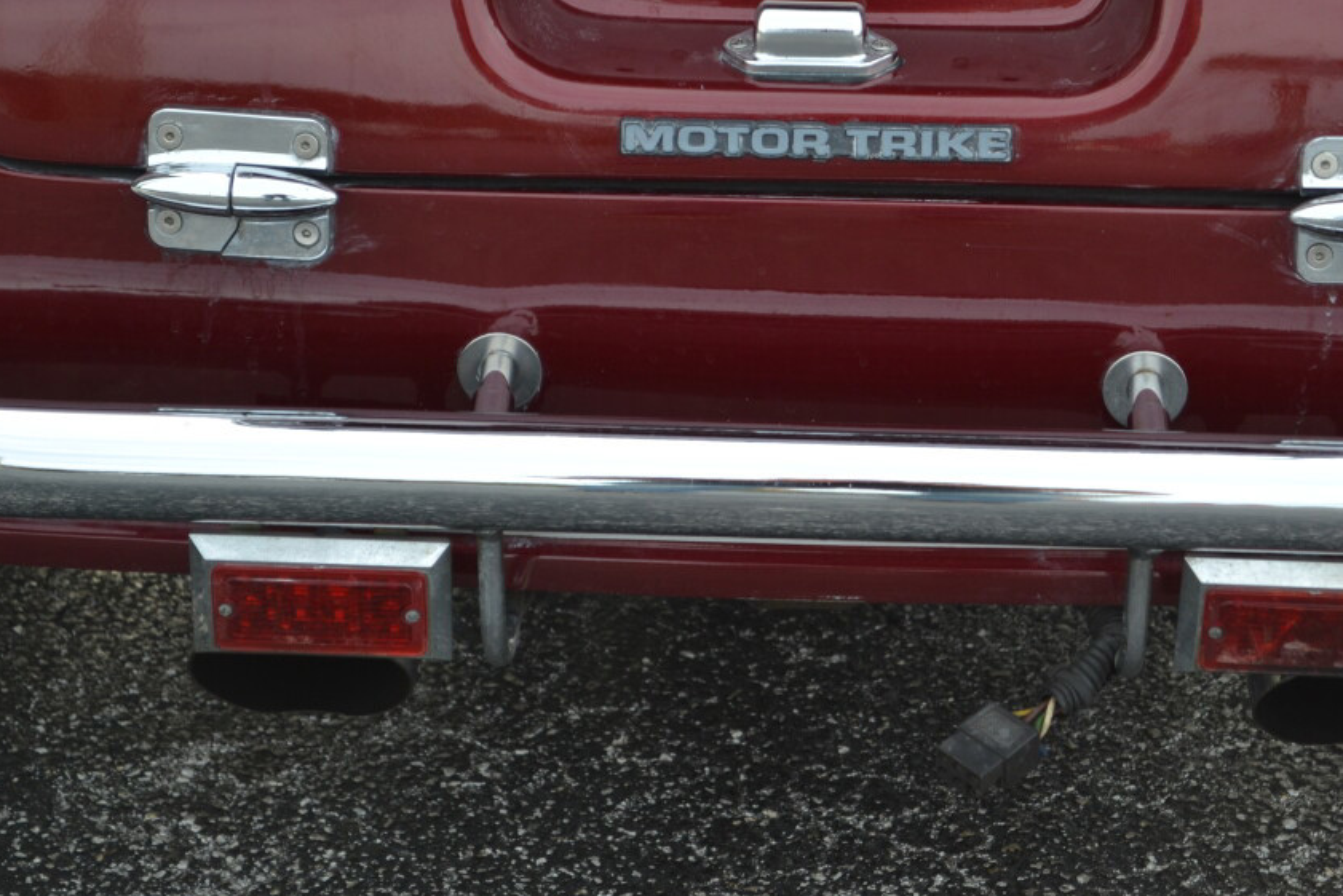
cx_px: 846
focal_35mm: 118
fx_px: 4392
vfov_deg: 11.6
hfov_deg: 17.4
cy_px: 268
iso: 160
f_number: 5.6
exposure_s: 1/125
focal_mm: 55
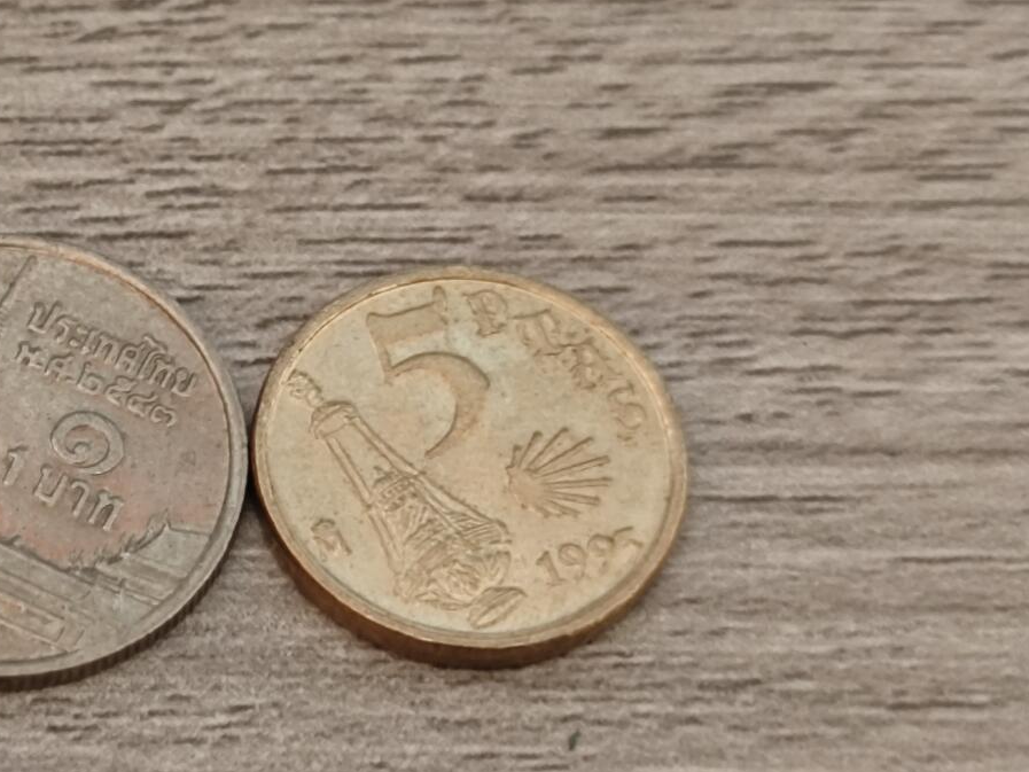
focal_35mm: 117
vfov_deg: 12.7
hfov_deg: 16.7
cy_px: 390
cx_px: 255
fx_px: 3478
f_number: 1.9
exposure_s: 1/44.2
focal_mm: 8.7
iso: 640
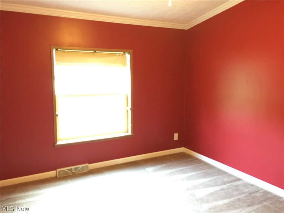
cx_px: 142
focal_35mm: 29
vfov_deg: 48.2
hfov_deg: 61.7
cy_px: 106
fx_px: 238
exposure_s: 1/4
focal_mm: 4.15
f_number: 2.2
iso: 125
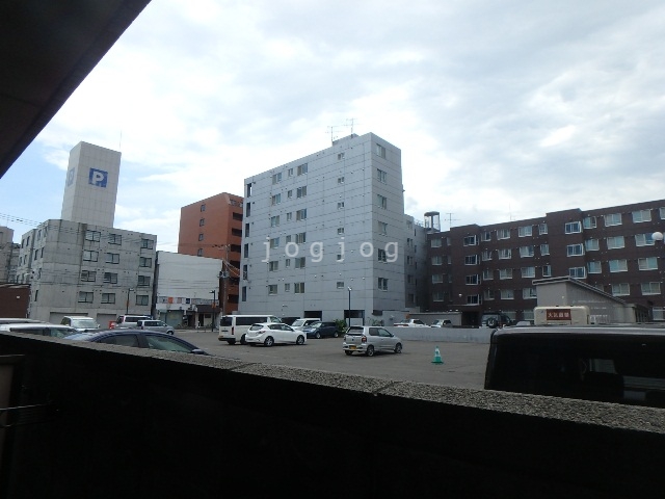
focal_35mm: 21
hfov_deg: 79.0
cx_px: 332
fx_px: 403
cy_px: 250
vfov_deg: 63.4
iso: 125
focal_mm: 3.7
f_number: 6
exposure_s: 1/400
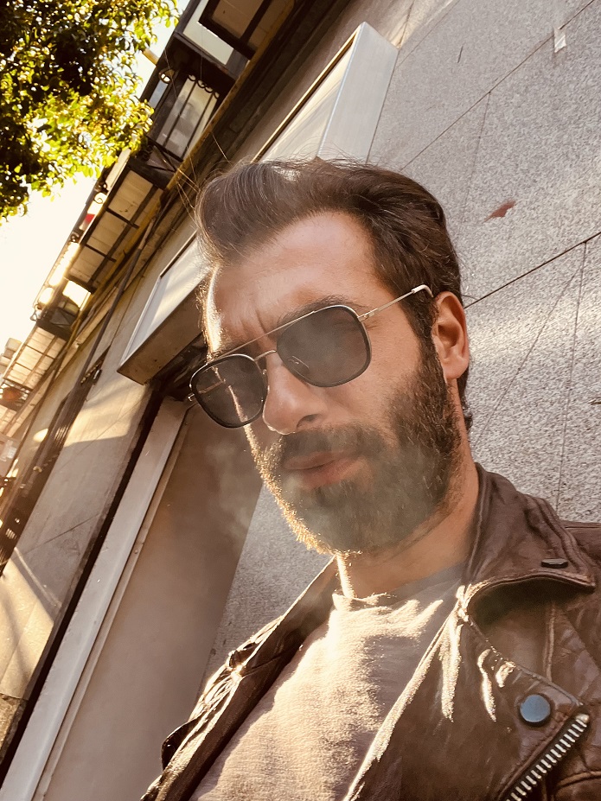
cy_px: 400
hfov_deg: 46.8
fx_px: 695
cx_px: 300
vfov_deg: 60.0
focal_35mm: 30
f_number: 2.2
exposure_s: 1/105
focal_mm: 2.71
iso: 100
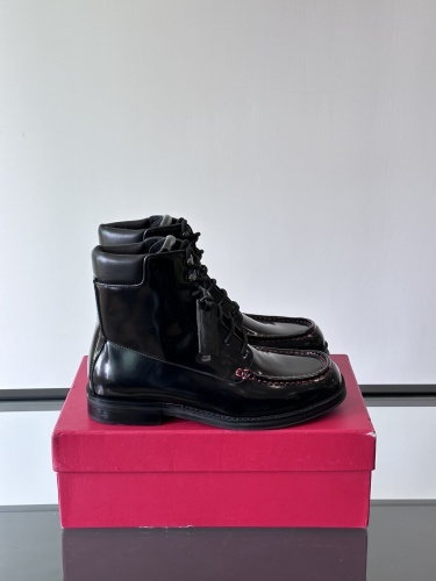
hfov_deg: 30.3
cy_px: 290
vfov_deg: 39.7
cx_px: 218
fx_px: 806
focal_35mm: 48
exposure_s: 1/162
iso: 64
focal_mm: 6.86
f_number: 1.78
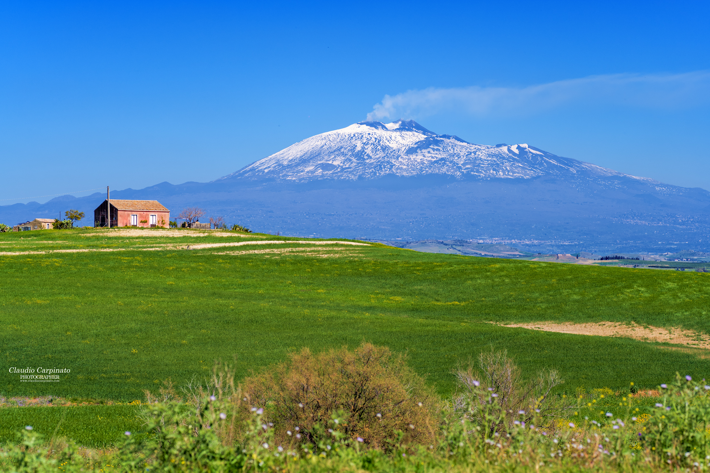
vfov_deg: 15.2
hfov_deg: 22.6
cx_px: 355
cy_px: 236
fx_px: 1775
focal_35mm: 90
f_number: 8
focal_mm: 90
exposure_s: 1/500
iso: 100
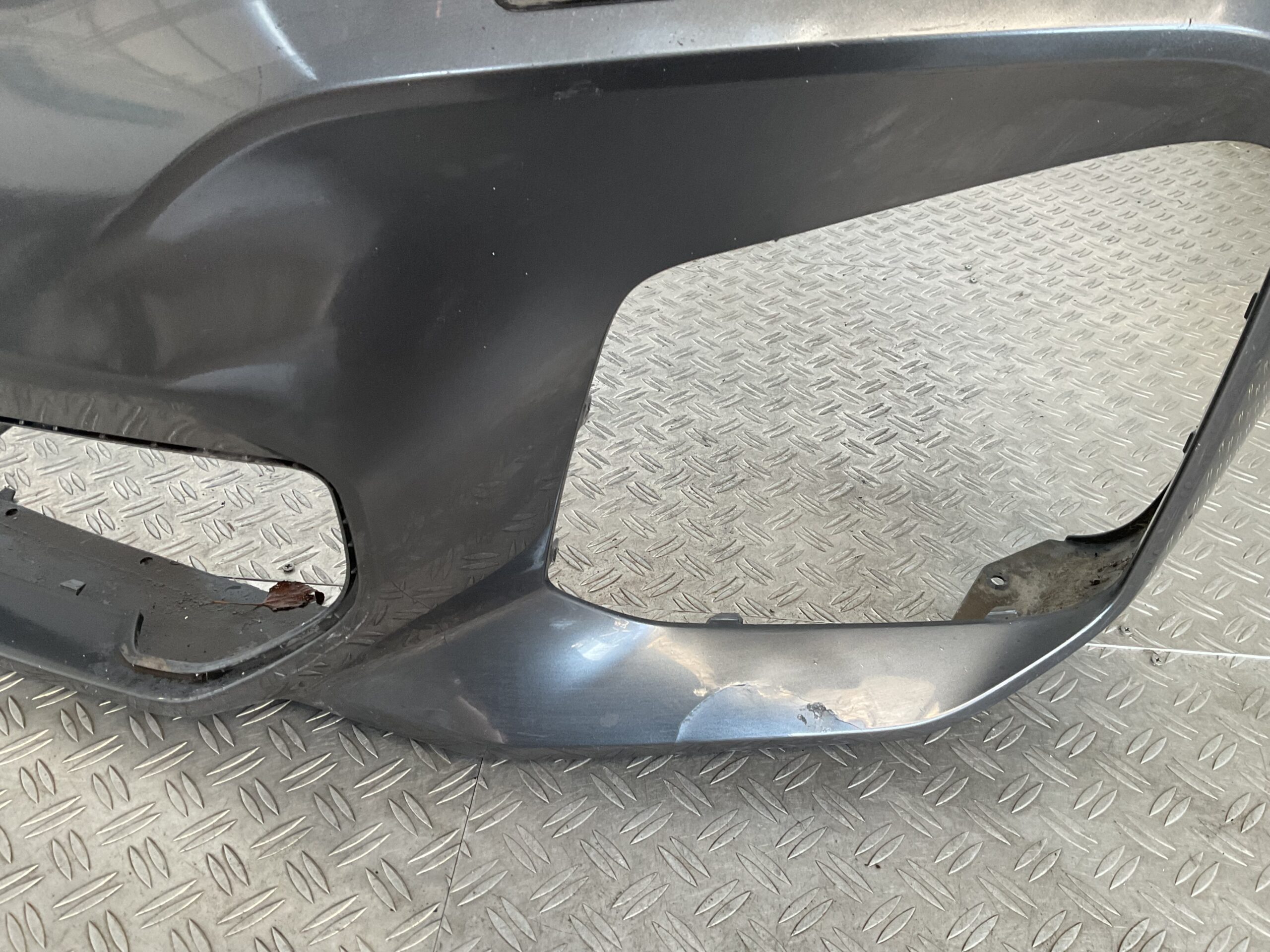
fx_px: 1064
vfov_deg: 48.2
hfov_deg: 61.7
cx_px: 635
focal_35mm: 29
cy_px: 476
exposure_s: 1/50
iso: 80
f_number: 1.8
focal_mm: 3
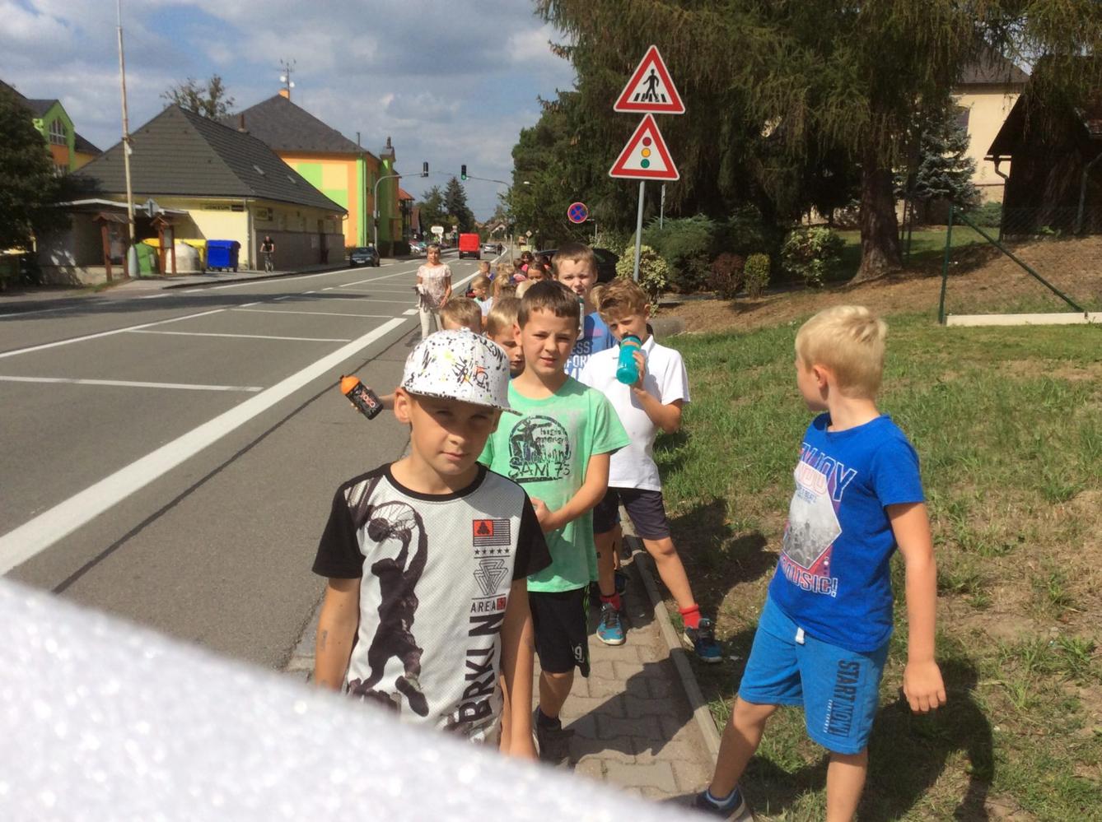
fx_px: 1017
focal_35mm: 32
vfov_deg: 44.0
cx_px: 551
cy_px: 411
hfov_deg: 56.9
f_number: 2.4
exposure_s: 1/3185
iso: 32
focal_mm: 3.3
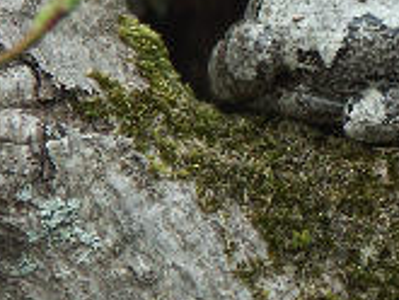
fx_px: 7417
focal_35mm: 643
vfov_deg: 2.3
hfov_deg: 3.1
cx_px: 473
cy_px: -39
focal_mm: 50.48
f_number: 4
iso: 100
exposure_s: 1/250
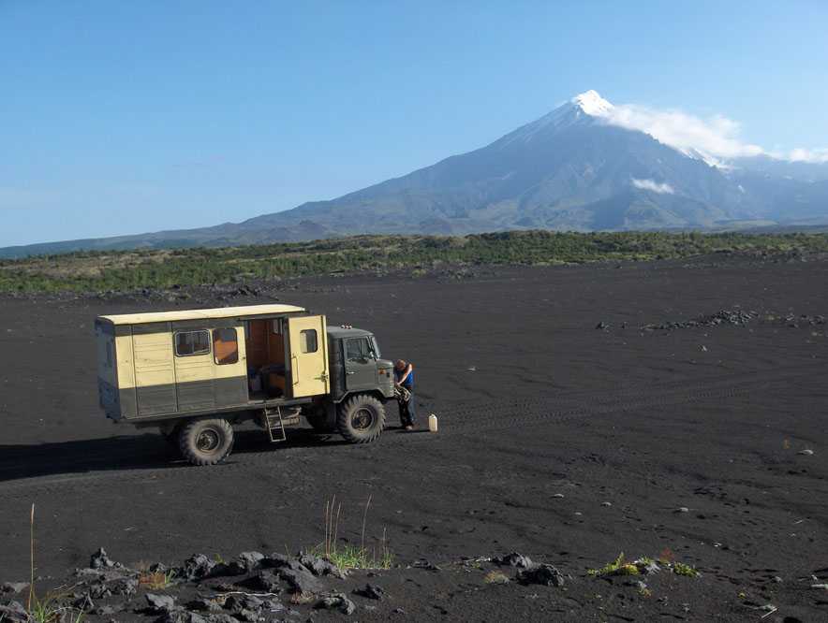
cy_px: 312
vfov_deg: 36.9
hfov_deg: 47.8
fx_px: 934
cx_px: 414
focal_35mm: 39
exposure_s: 1/353
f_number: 4.8
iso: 100
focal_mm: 8
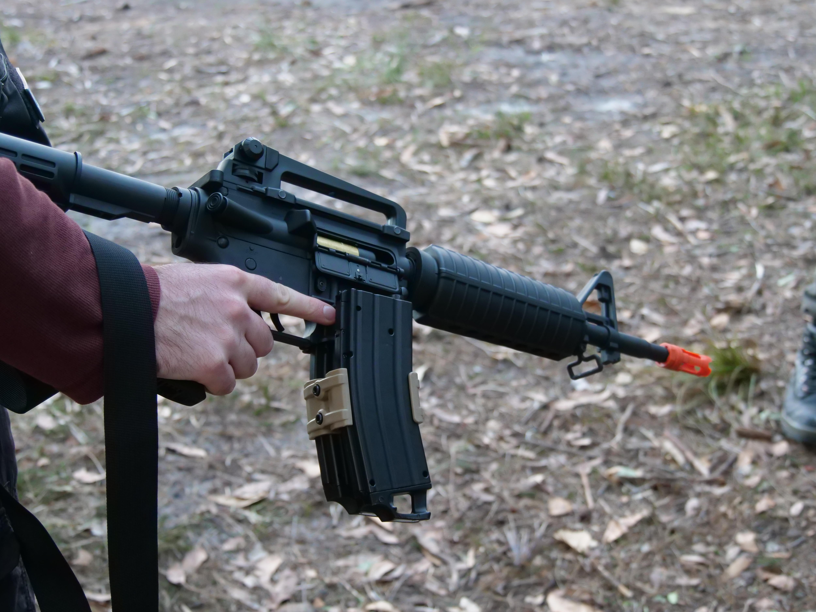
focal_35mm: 64
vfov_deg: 22.9
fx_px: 1509
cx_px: 408
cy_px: 306
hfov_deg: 30.3
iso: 2500
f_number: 4.4
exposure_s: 1/80
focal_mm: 32
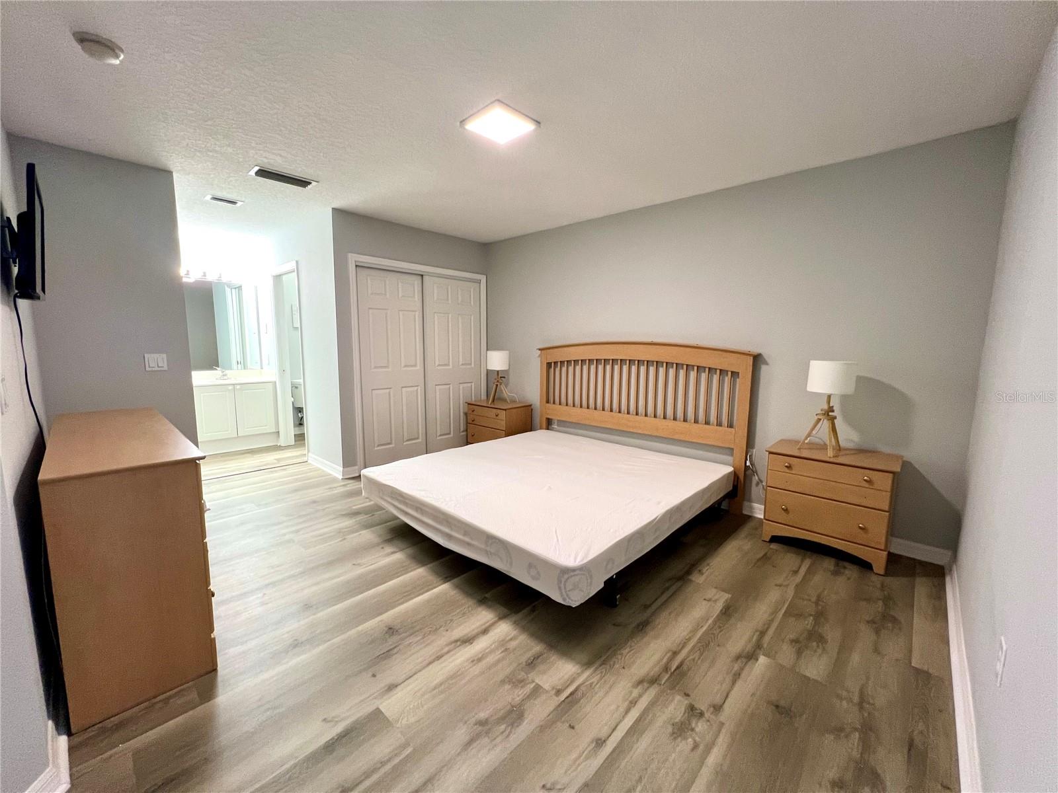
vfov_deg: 89.9
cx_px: 529
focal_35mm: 13
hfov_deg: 106.2
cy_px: 396
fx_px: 397
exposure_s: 1/60
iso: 200
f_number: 1.8
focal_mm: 1.57
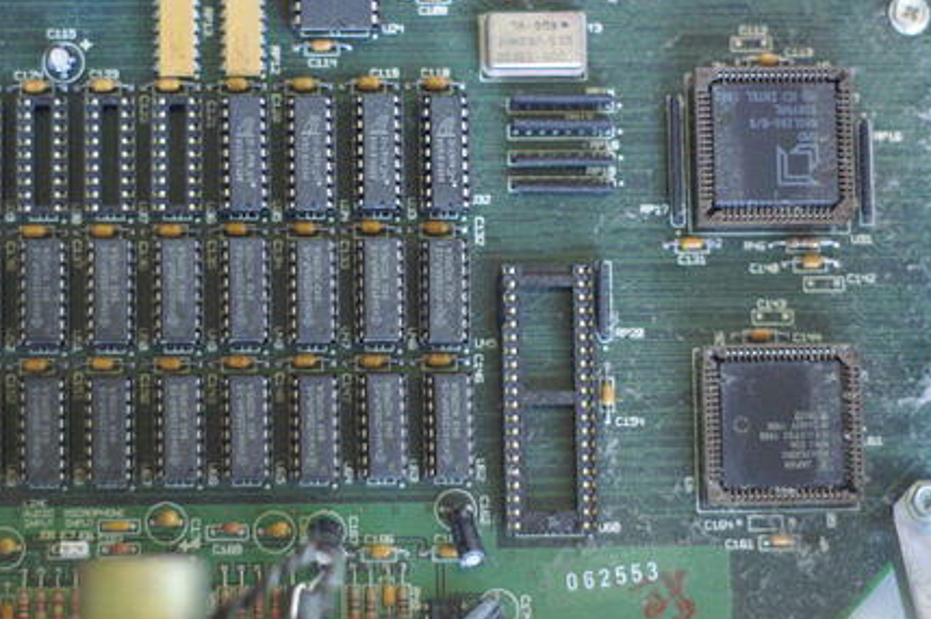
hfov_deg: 18.3
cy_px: 321
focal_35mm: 112
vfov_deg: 12.2
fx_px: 2893
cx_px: 467
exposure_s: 1/125
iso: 800
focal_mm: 50
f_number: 2
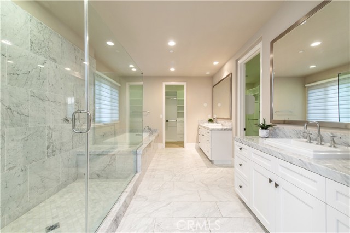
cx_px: 175
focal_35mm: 14
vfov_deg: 81.1
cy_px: 116
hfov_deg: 104.3
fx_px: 136
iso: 640
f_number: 4
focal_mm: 14
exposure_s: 1/60
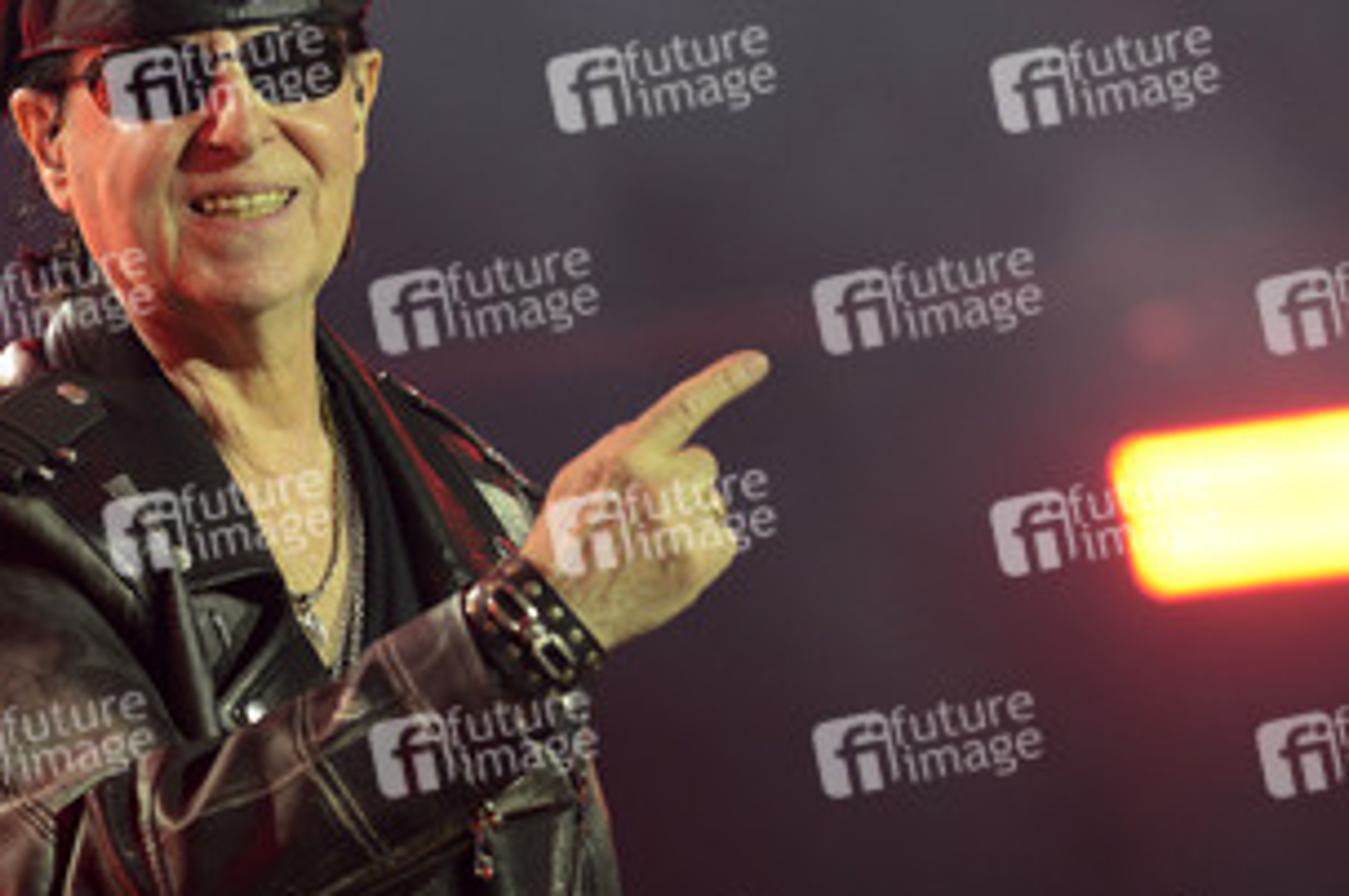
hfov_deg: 6.9
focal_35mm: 297
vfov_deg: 4.6
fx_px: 11117
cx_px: 544
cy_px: 413
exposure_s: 1/640
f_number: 4
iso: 1250
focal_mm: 200
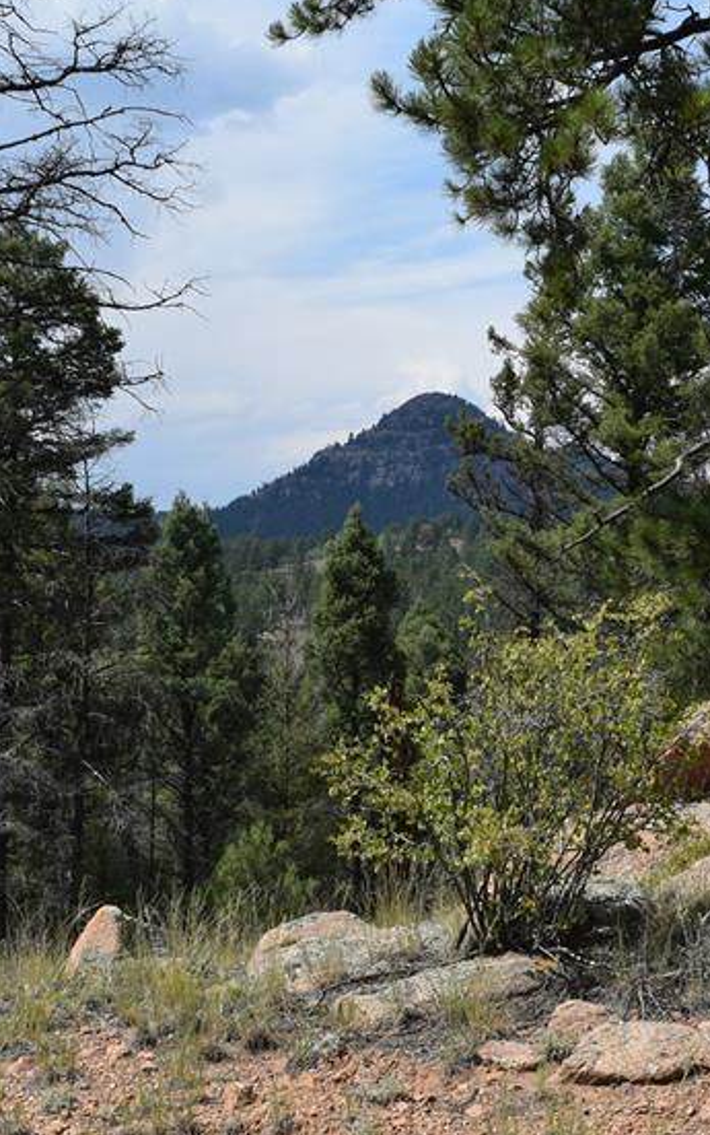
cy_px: 622
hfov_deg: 18.3
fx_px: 2194
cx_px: 459
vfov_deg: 29.0
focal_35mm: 71
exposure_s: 1/400
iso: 200
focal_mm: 25
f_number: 10
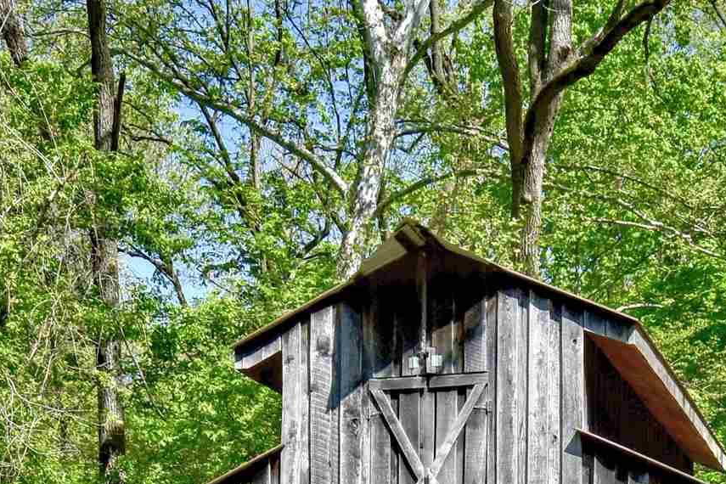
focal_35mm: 81
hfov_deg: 25.1
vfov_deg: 15.1
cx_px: 377
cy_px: 815
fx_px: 1629
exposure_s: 1/400
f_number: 11
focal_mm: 15
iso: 400
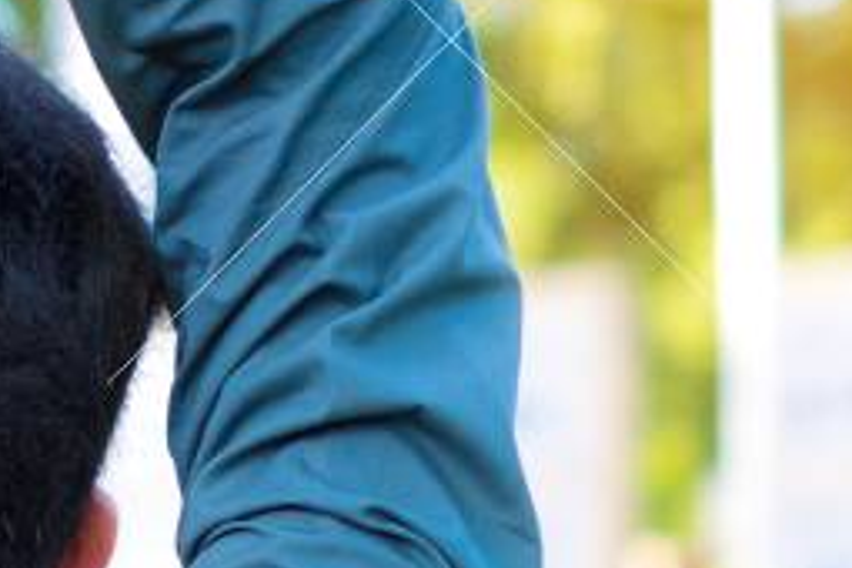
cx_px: -785
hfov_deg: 7.4
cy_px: 541
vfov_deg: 5.1
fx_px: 6390
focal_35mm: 270
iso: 200
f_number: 2
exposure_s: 1/500
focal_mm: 35
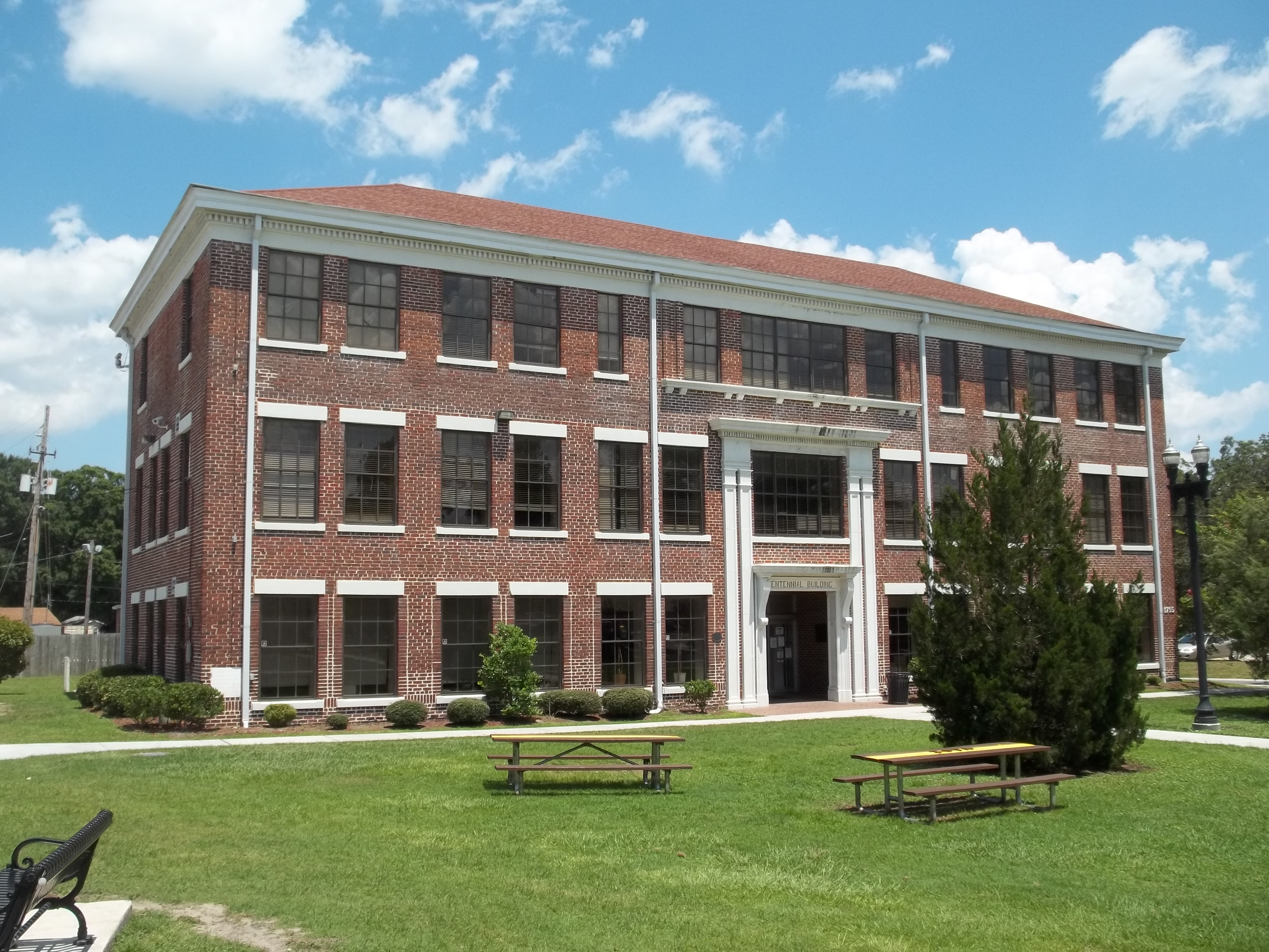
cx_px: 634
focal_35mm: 33
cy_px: 476
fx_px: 1210
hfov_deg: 55.4
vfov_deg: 42.9
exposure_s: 1/160
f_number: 8
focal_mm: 5.9
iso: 64
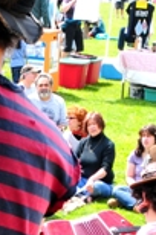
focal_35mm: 187
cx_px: 13
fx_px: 1221
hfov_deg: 7.3
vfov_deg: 10.8
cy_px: 293
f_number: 7.1
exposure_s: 1/320
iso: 400
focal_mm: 24
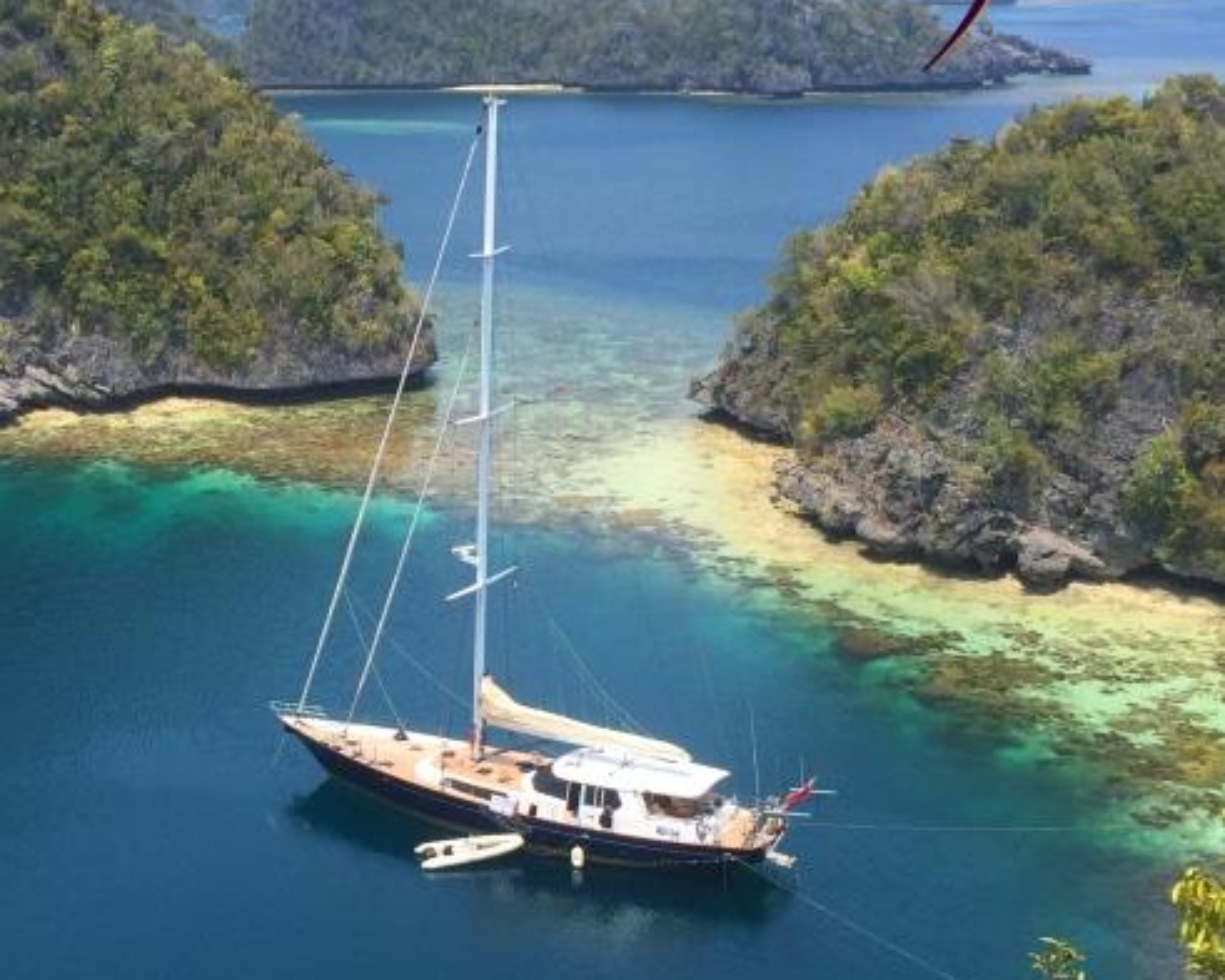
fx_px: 2139
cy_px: 554
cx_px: 274
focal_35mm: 59
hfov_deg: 31.3
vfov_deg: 25.8
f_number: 2.2
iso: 32
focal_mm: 4.15
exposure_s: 1/2198
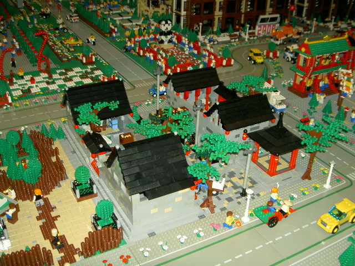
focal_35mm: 39
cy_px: 133
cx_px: 178
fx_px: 400
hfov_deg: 47.9
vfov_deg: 36.8
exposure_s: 1/60
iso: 50
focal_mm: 8
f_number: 2.8
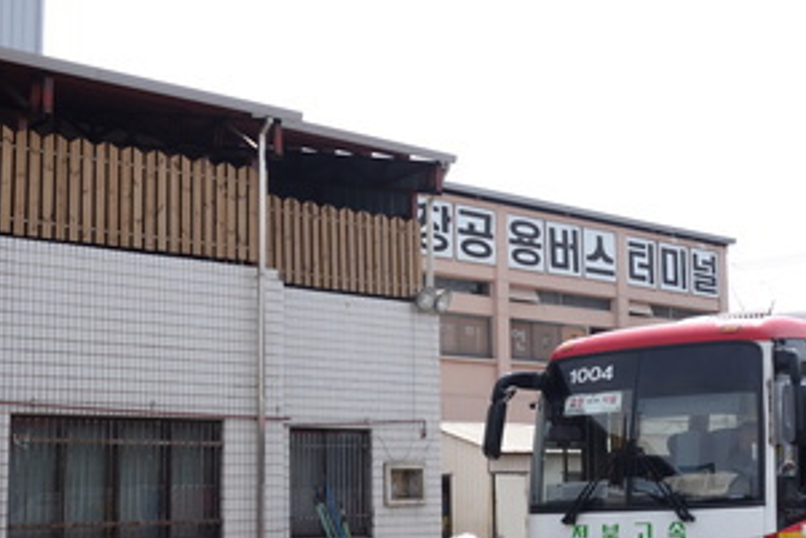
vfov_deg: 20.9
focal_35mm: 65
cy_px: 249
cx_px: 548
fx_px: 1456
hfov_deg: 30.7
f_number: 6.3
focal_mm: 10.4
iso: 100
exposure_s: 1/320
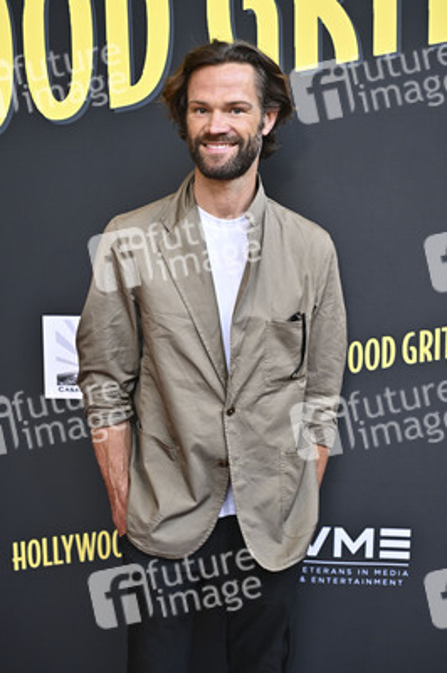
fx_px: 858
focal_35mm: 46
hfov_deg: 29.2
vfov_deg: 42.8
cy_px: 336
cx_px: 224
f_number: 4.5
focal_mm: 46
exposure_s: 1/320
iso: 2000
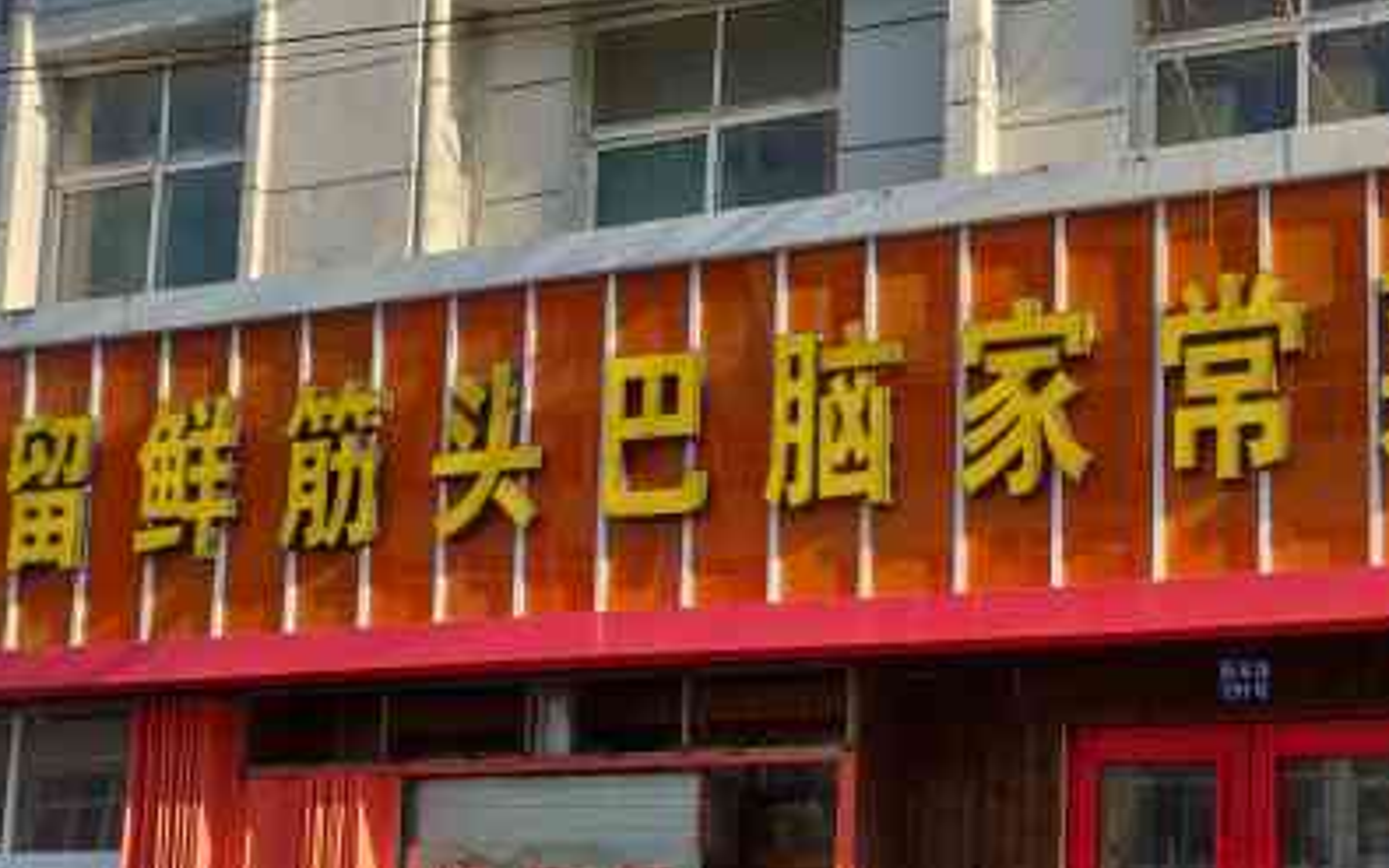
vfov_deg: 26.4
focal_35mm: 47
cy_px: 803
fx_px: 1779
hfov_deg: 41.8
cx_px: 985
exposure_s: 1/120
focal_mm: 4.25
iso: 125
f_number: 1.7
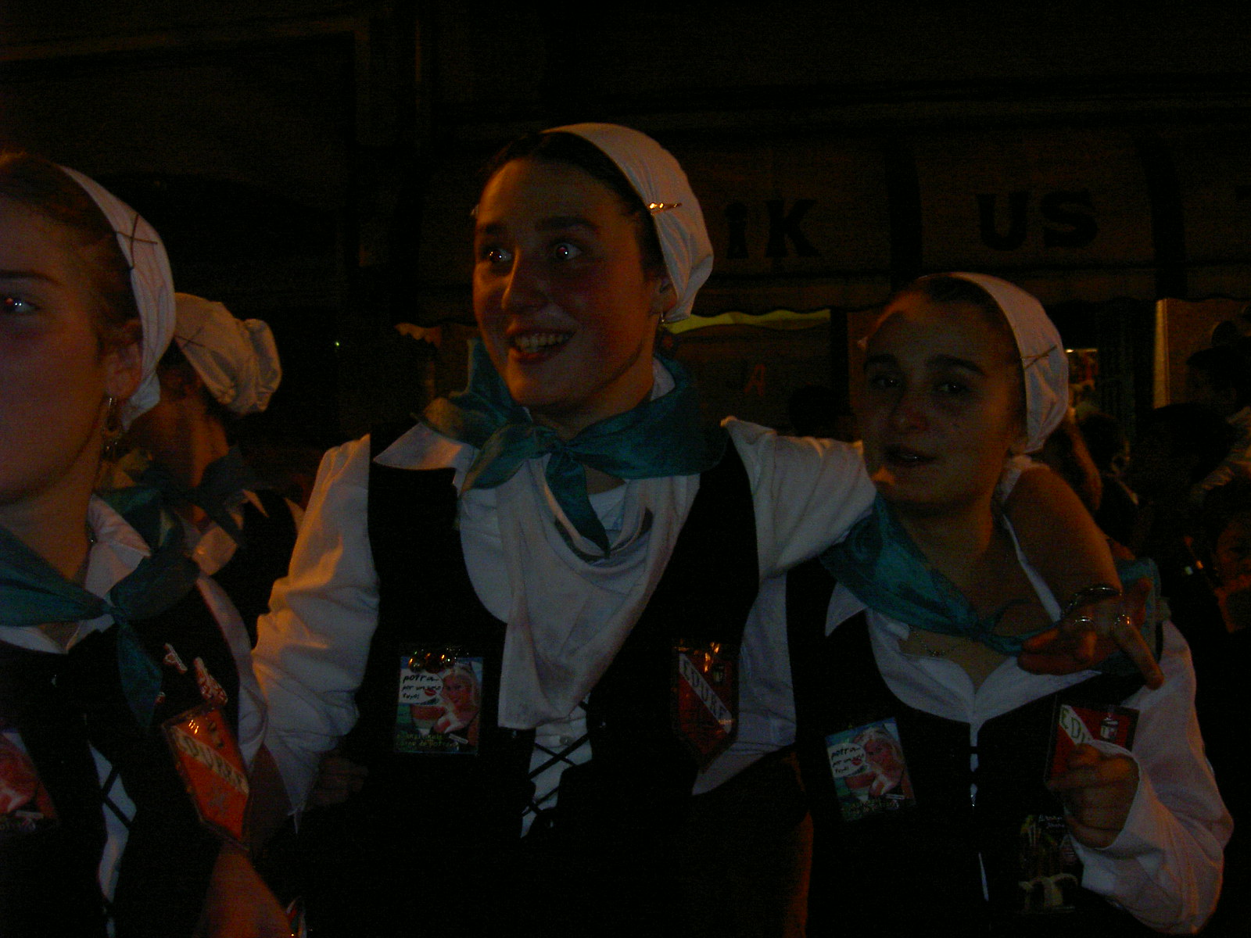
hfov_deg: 47.9
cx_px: 626
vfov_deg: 36.8
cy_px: 469
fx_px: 1409
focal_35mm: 39
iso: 100
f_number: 2.8
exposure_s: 1/59.5
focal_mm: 8
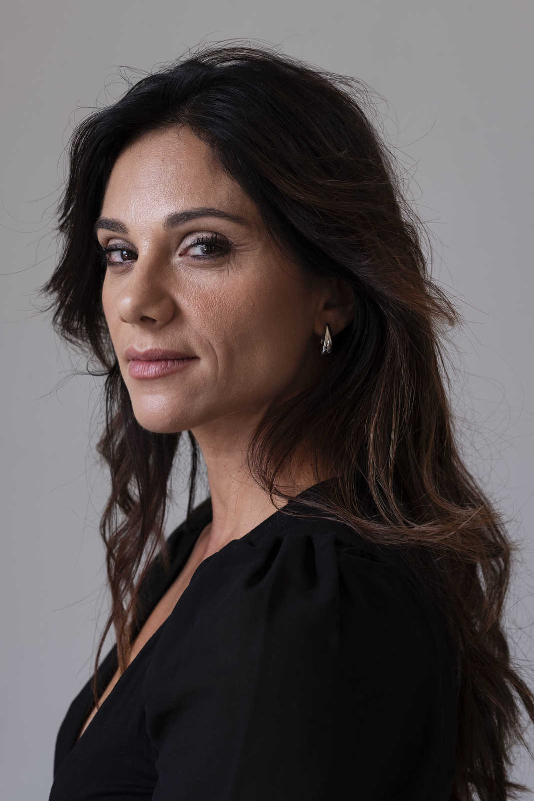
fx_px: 1868
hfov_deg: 16.3
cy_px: 400
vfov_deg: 24.2
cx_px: 267
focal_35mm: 84
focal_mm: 56
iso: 200
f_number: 5
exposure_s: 1/160
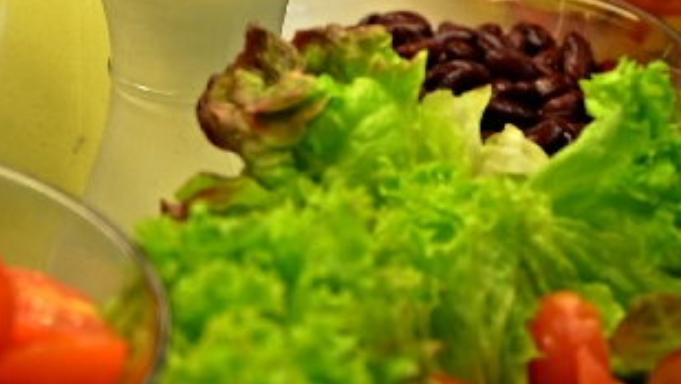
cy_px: -135
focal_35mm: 150
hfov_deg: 14.2
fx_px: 2709
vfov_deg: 8.0
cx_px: 105
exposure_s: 1/60
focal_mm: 40
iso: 720
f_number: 5.6
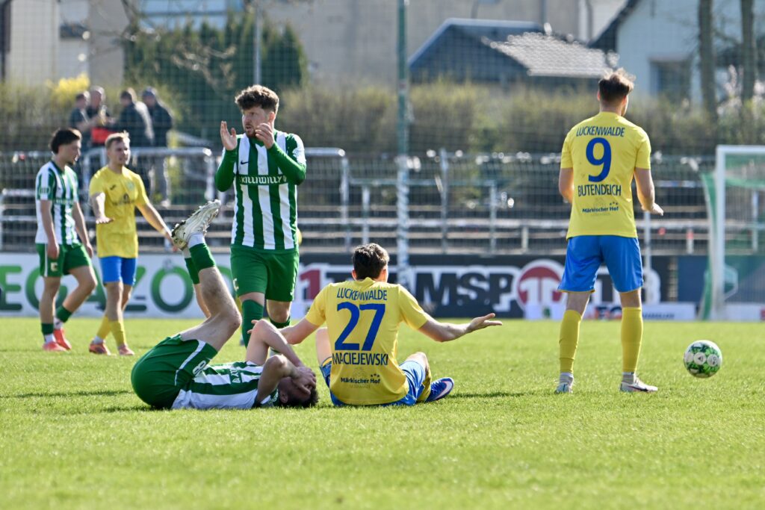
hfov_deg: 7.4
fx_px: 5950
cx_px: 382
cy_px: 255
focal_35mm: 280
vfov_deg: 4.9
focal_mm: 280
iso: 280
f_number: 5.6
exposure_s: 1/1250
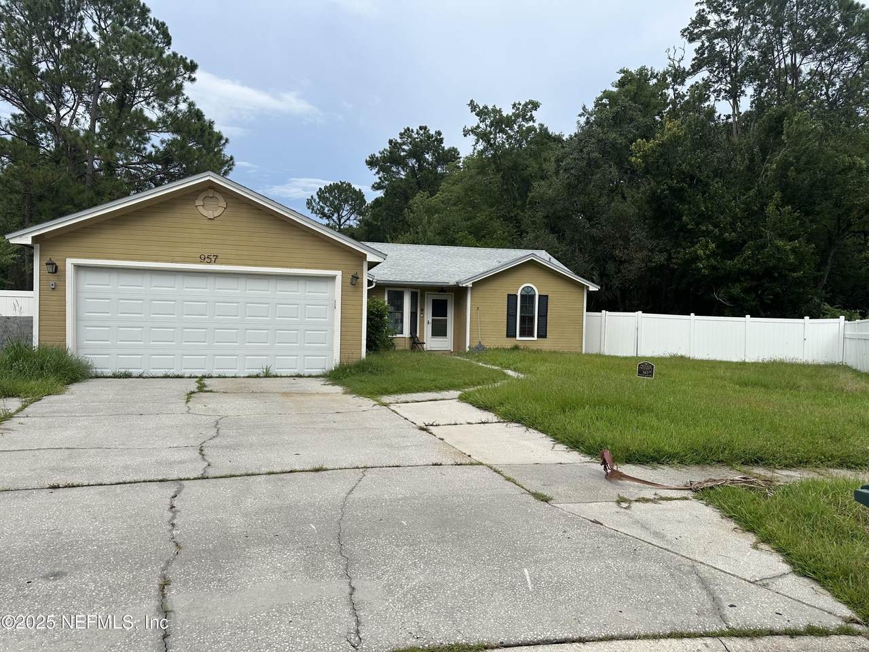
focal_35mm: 24
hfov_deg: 71.6
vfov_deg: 56.8
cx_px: 434
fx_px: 602
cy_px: 326
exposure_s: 1/1107
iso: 80
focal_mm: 6.86
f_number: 1.78
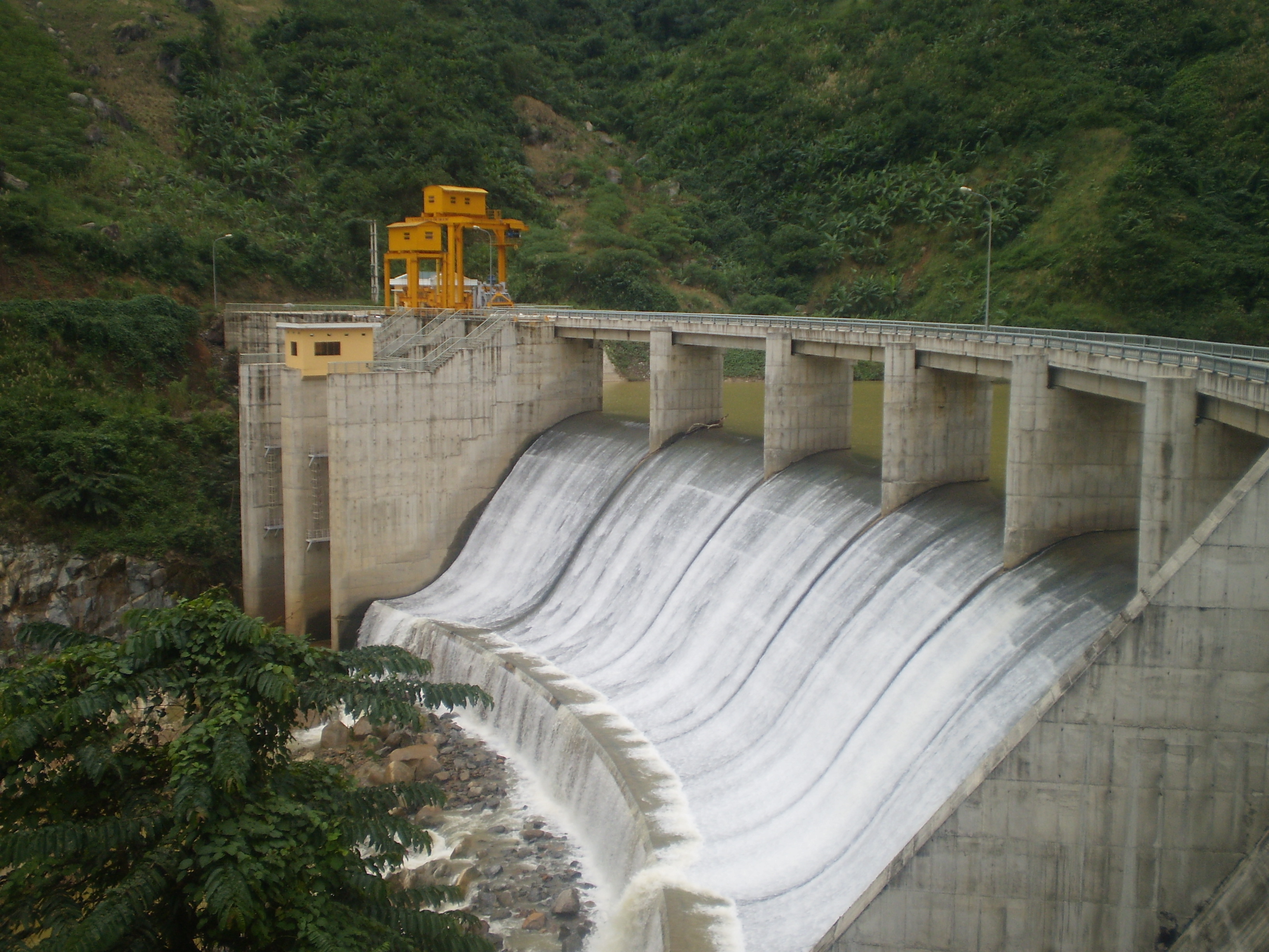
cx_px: 634
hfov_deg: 44.8
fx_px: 1540
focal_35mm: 42
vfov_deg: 34.3
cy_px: 476
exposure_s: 1/400
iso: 64
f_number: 3.5
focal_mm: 7.4
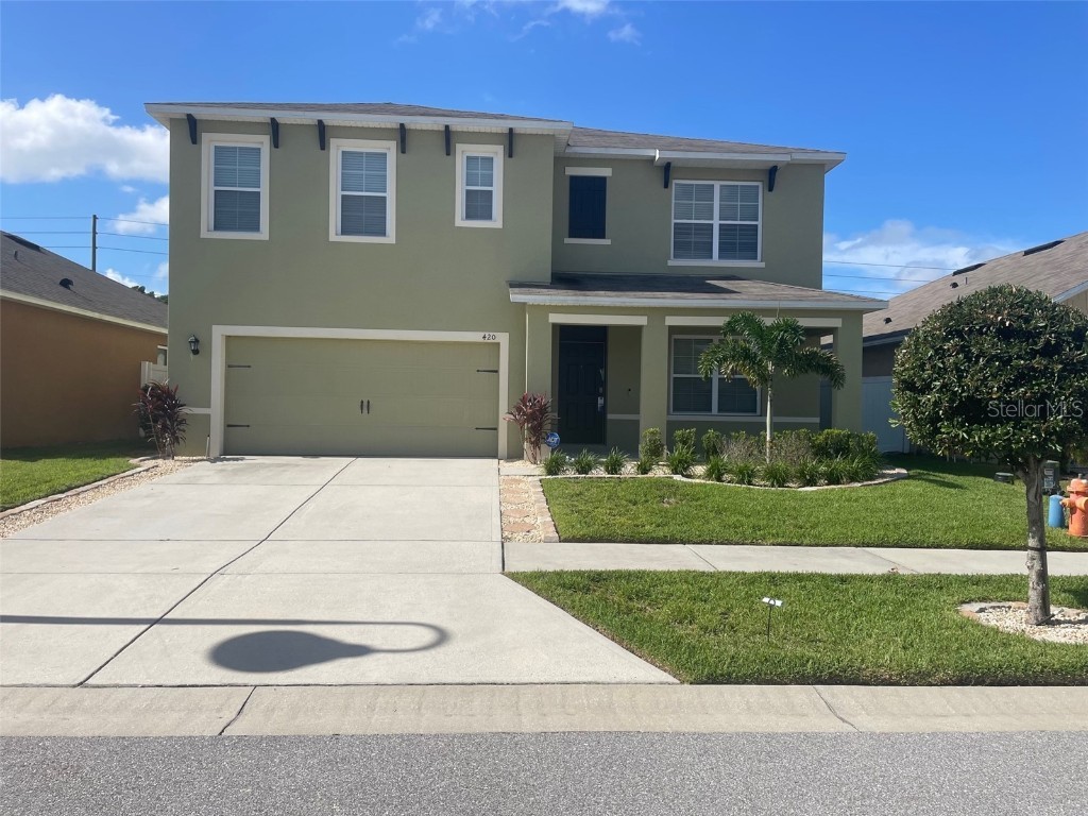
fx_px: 817
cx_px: 544
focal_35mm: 26
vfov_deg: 53.1
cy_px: 408
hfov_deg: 67.3
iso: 32
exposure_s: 1/4292
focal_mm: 4.2
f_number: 1.6
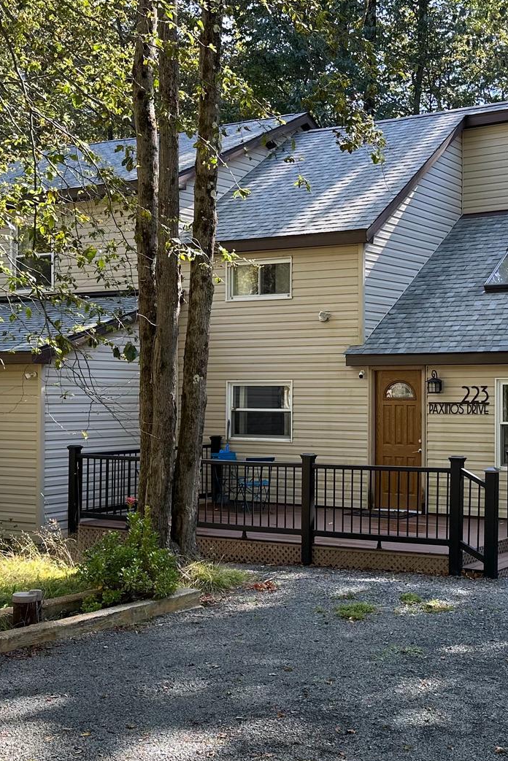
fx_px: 1036
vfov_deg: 40.3
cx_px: 336
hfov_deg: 27.4
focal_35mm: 49
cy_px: 383
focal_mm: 6.86
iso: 80
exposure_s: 1/415
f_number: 1.78
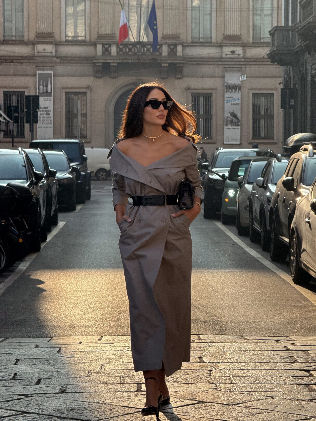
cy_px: 210
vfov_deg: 16.4
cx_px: 158
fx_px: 1461
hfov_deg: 12.3
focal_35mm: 120
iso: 50
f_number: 2.8
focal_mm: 15.66
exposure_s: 1/572
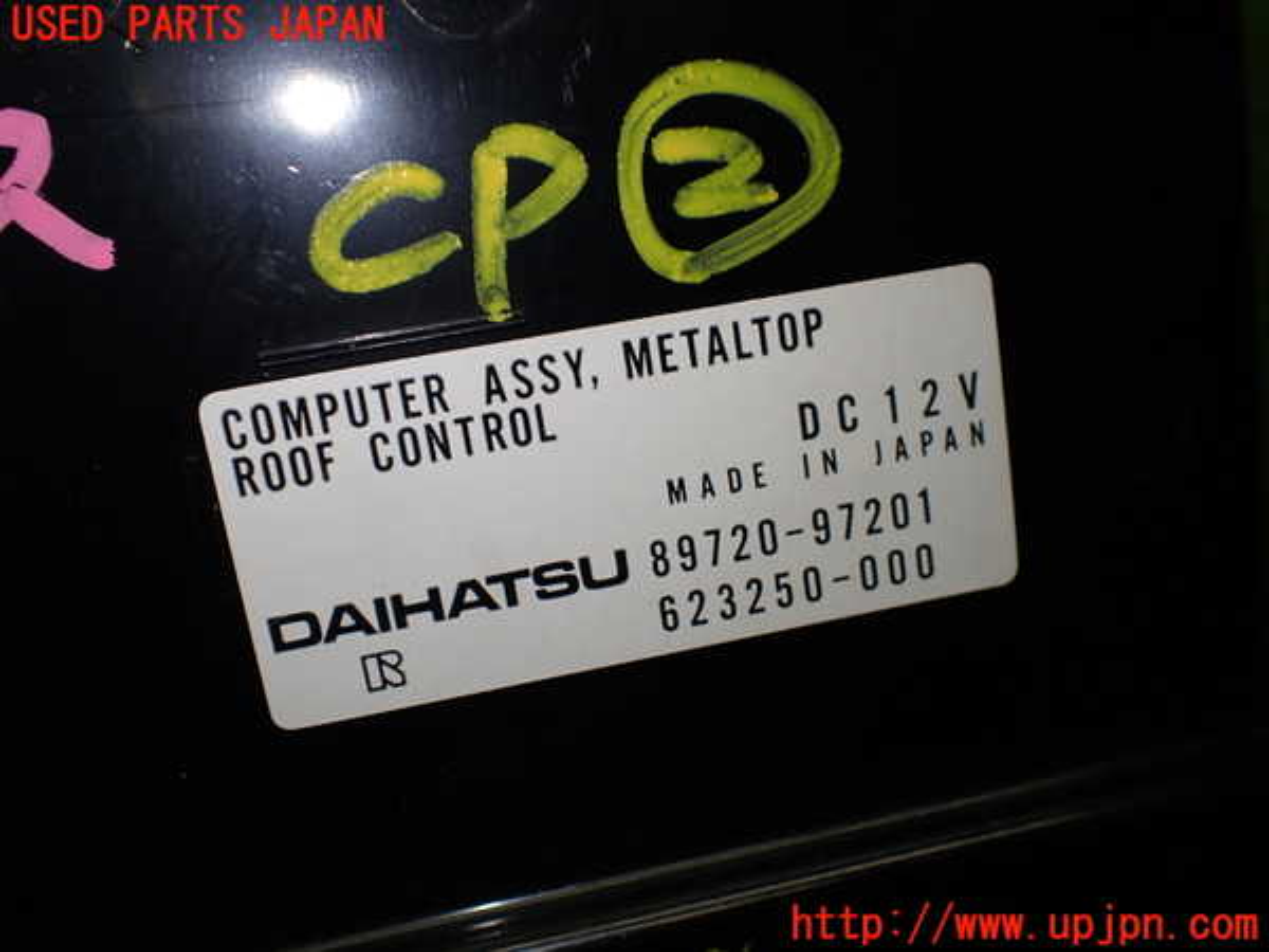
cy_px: 476
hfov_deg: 60.0
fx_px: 1100
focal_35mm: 30
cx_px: 634
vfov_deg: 46.8
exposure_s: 1/160
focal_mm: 5.4
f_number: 2.3
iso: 100
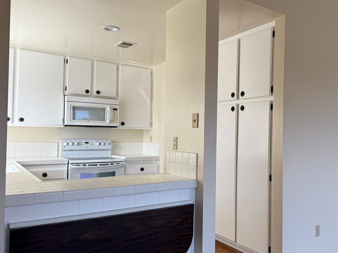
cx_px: 201
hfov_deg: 56.4
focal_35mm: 32
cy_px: 128
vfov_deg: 44.2
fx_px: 312
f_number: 1.78
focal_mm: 6.76
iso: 64
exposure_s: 1/222
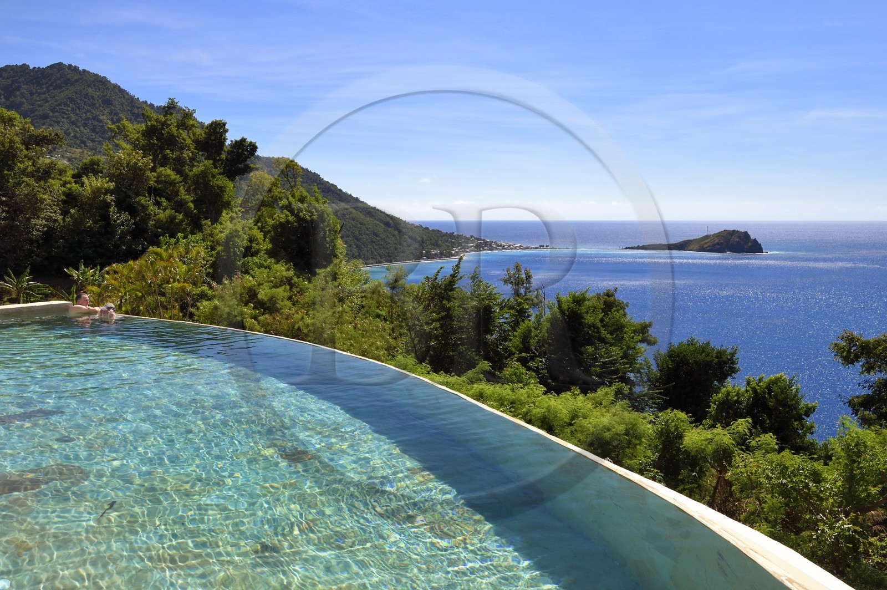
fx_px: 788
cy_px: 295
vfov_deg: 41.0
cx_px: 444
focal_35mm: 32
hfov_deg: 58.8
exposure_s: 1/250
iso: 200
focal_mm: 32
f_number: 14
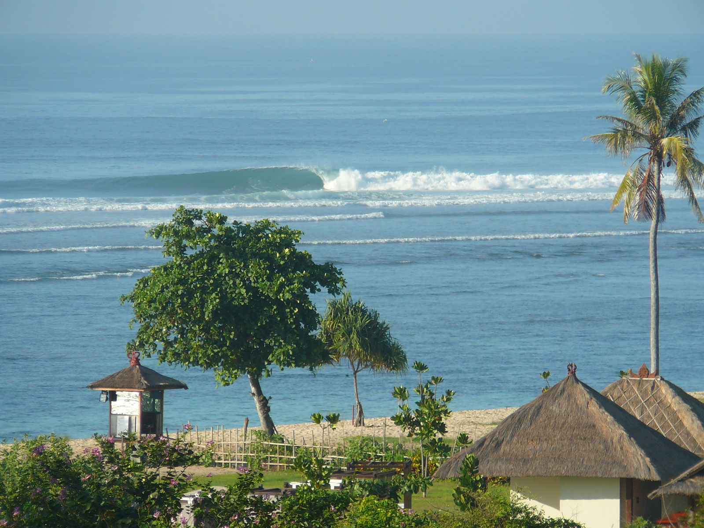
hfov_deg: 5.7
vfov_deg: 4.2
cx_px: 352
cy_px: 264
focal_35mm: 350
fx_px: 7118
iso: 80
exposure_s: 1/500
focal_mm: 52
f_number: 4.2
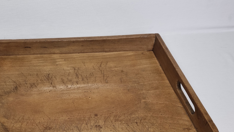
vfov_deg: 28.6
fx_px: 248
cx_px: 72
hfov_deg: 49.3
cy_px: 117
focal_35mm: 40
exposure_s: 1/100
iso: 64
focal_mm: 5.4
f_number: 1.8
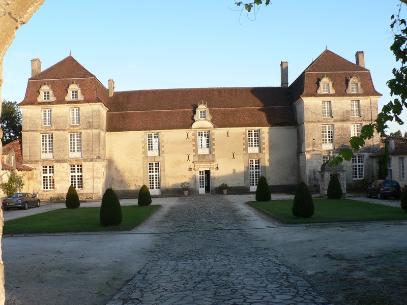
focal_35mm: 36
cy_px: 152
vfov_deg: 39.7
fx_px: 423
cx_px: 204
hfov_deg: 51.4
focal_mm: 6
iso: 80
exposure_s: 1/100
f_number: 4
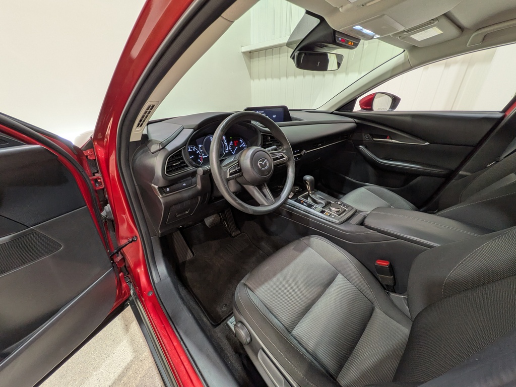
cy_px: 194
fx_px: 209
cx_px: 258
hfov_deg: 102.1
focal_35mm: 14
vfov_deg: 85.7
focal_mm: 1.83
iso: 68
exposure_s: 1/30
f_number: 2.2
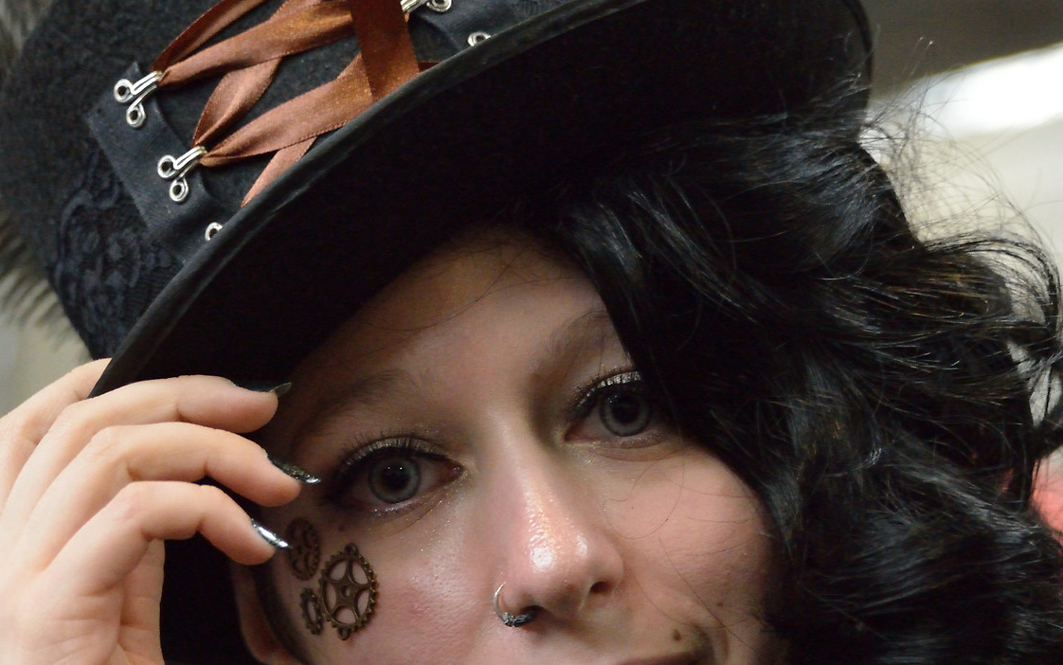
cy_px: 481
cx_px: 528
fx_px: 4926
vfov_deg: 7.7
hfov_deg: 12.3
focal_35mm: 170
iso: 6400
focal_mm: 78
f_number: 5
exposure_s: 1/100
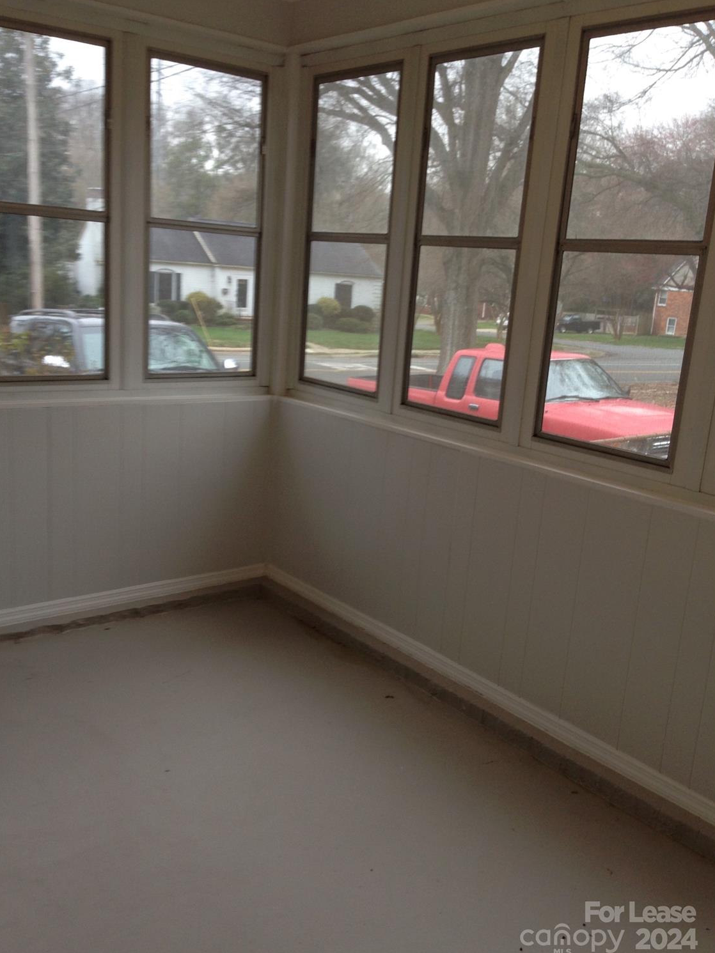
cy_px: 478
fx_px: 937
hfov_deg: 41.8
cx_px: 355
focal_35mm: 34
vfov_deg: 54.0
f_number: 2.4
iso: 50
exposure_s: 1/40
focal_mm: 4.12
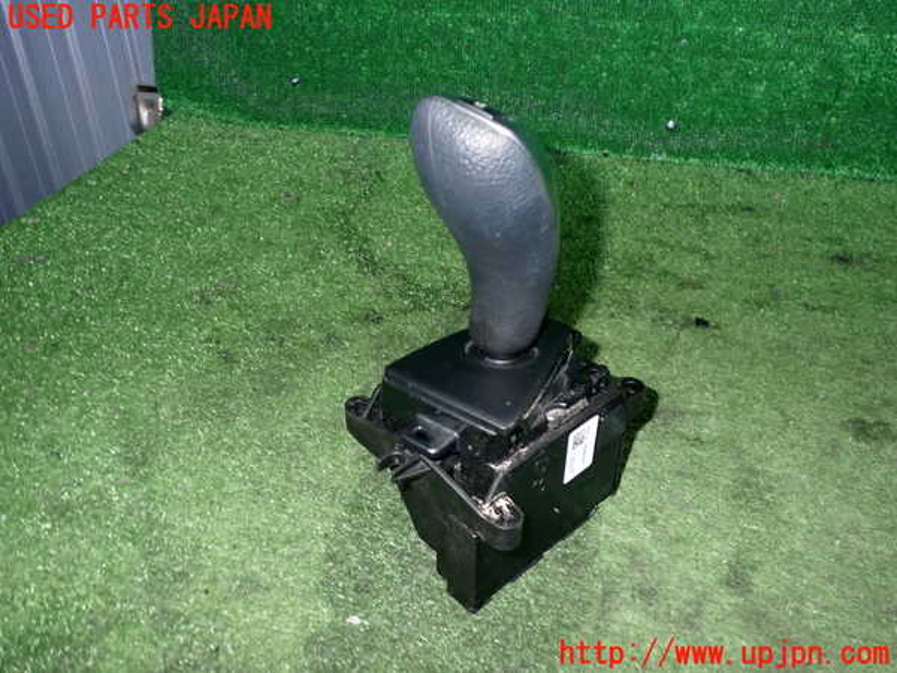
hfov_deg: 60.0
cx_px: 448
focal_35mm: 30
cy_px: 336
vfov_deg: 46.8
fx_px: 777
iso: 320
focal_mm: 5.4
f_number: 6.3
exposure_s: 1/30
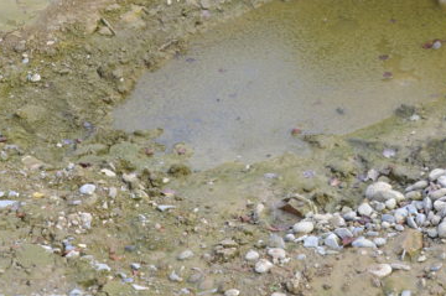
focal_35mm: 73
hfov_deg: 27.0
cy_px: 21
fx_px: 903
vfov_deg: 18.3
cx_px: 380
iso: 220
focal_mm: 25
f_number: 5.6
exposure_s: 1/125
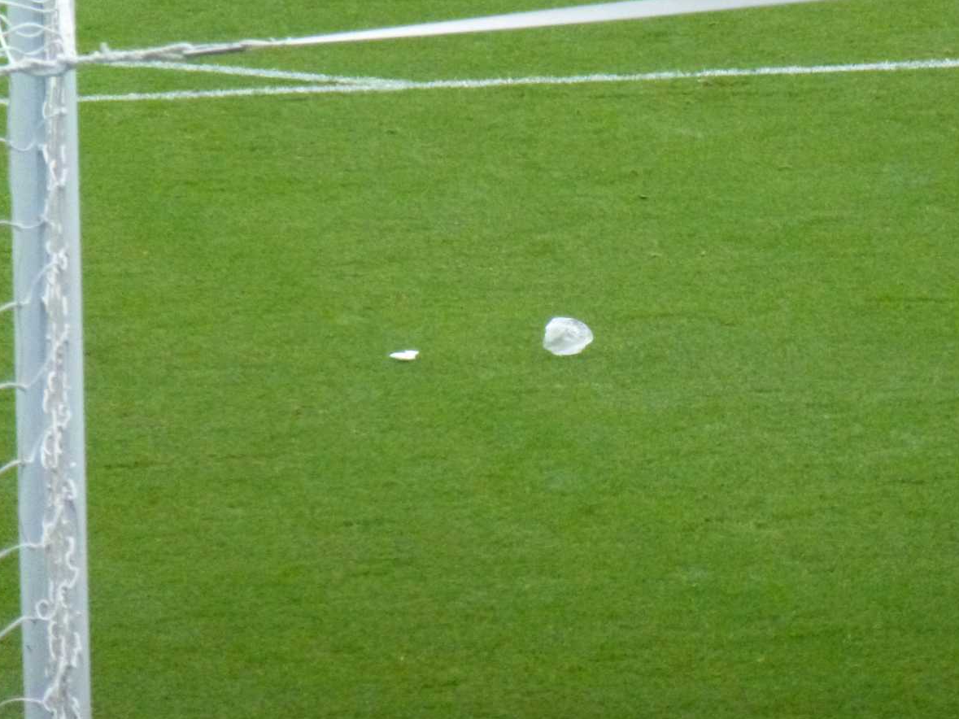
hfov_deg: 3.8
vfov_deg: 2.9
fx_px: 14432
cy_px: 291
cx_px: 643
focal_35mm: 521
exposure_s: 1/500
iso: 1600
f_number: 5.9
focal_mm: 68.8
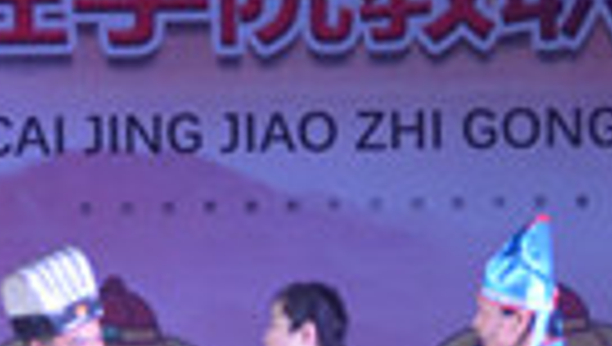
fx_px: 5770
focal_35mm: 355
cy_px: 173
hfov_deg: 6.1
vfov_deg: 3.4
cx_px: 279
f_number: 4
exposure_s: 1/400
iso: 2000
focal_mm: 66
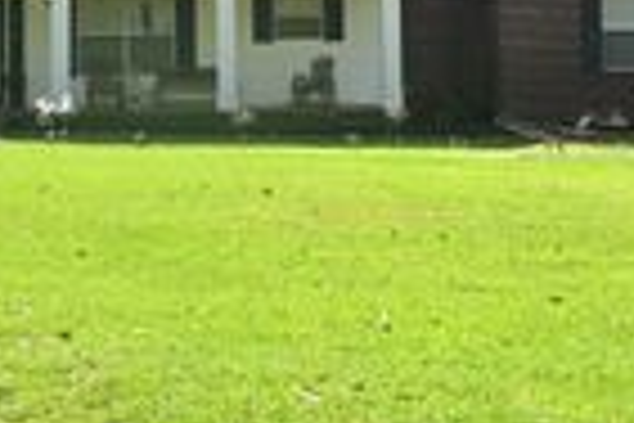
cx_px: 292
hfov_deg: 22.1
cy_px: 2
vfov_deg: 14.6
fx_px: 1620
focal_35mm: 92
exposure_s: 1/640
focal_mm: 26
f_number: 5
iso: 250
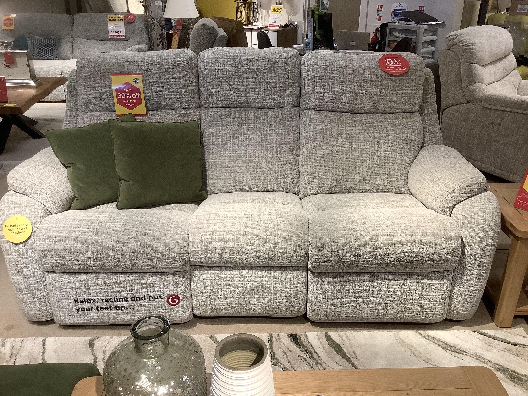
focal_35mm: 31
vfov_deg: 45.4
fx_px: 473
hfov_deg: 58.4
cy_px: 198
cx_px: 264
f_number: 2.4
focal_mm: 3.3
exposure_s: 1/50
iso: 50
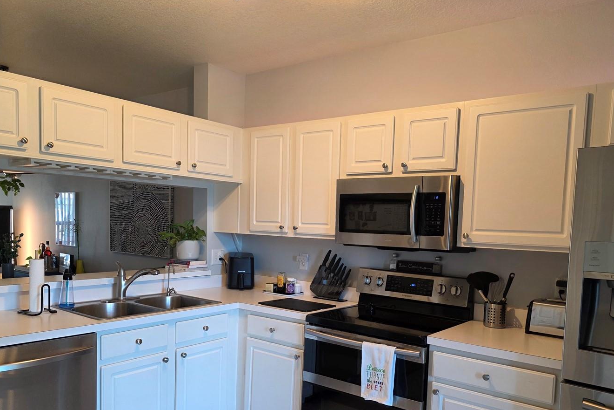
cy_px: 252
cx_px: 314
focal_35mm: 29
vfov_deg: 44.7
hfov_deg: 63.7
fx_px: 495
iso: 200
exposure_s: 1/120
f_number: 1.7
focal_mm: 6.3
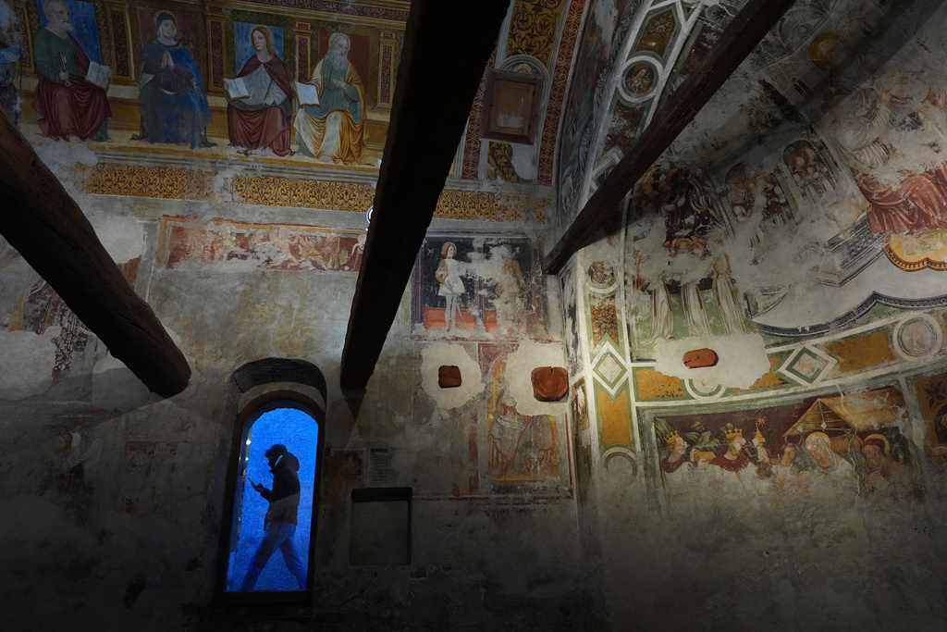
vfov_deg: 53.1
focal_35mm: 24
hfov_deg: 73.7
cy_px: 316
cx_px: 474
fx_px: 631
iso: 4000
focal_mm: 24
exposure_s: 1/250
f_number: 4.5
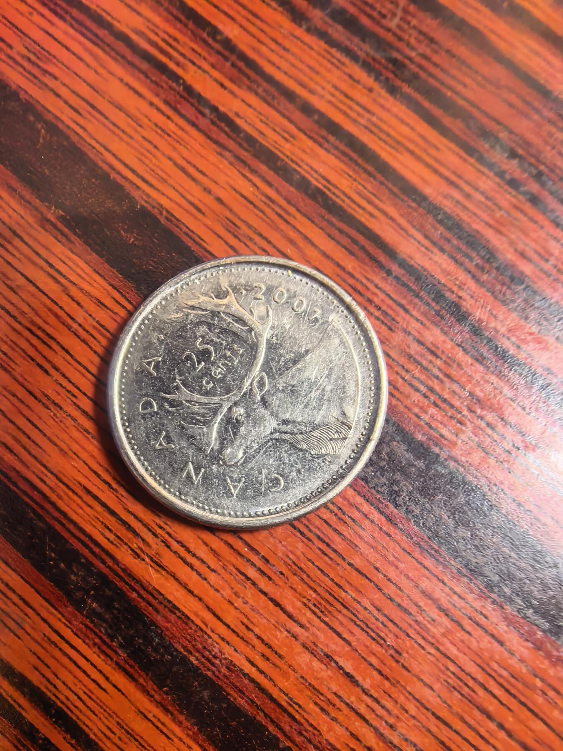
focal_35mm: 24
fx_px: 520
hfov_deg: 56.8
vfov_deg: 71.6
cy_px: 376
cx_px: 282
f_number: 2.2
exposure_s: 1/50
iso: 1000
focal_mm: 1.95
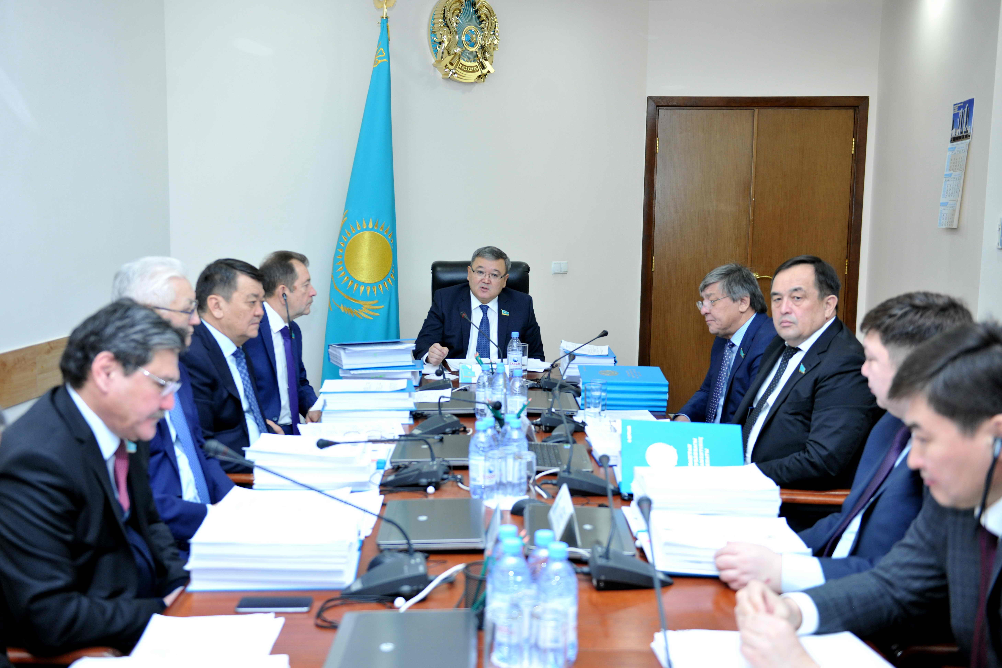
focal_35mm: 37
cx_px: 490
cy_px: 336
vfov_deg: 35.9
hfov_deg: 51.9
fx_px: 1030
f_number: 3.2
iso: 800
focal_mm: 36
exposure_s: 1/200
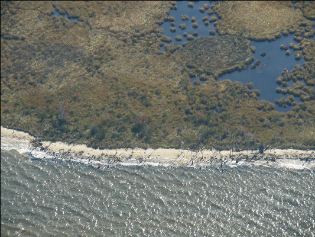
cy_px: 118
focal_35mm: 256
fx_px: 2330
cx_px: 158
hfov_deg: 7.7
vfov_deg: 5.8
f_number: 4.1
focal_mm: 38
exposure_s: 1/320
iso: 80
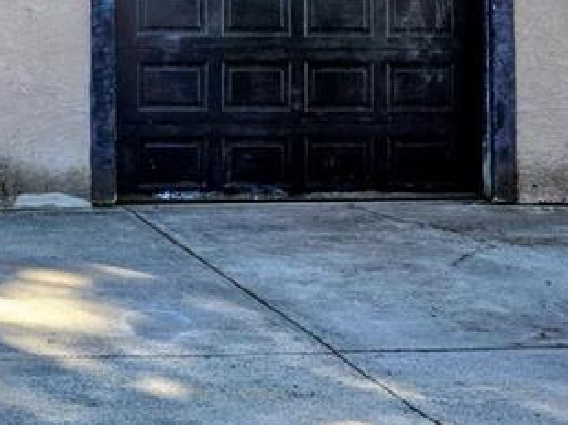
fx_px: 1246
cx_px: -24
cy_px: -20
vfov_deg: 18.7
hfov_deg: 24.3
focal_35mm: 76
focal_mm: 6.3
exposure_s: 1/2657
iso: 80
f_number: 1.7
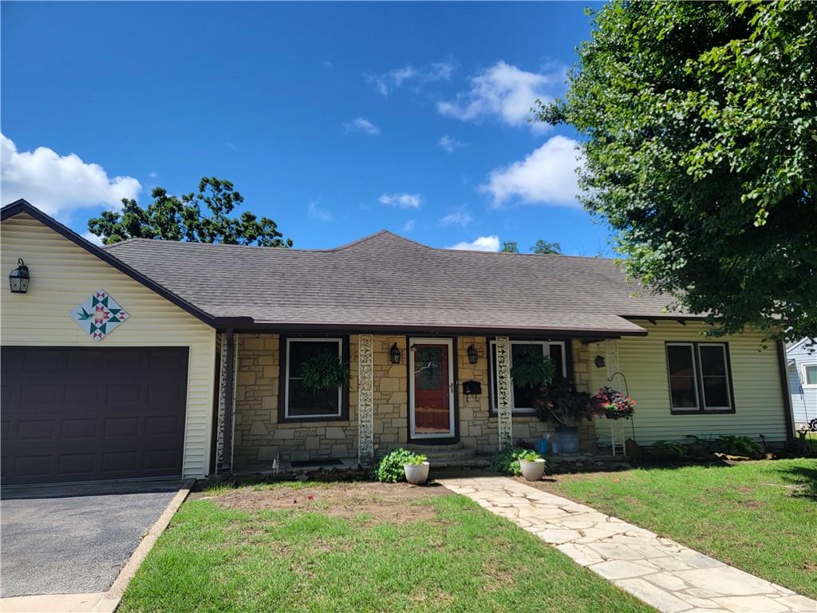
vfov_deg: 56.8
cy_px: 306
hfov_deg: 71.6
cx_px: 408
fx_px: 566
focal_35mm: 24
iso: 16
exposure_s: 1/619
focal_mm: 6.7
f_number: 1.8
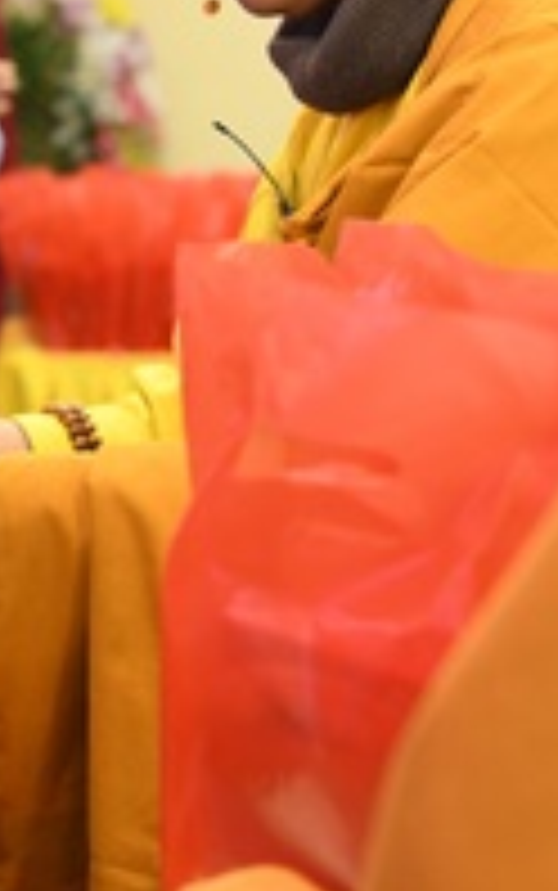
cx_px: -414
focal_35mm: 134
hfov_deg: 9.4
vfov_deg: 15.6
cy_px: 371
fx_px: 3256
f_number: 2.8
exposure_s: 1/160
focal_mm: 40
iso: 2500
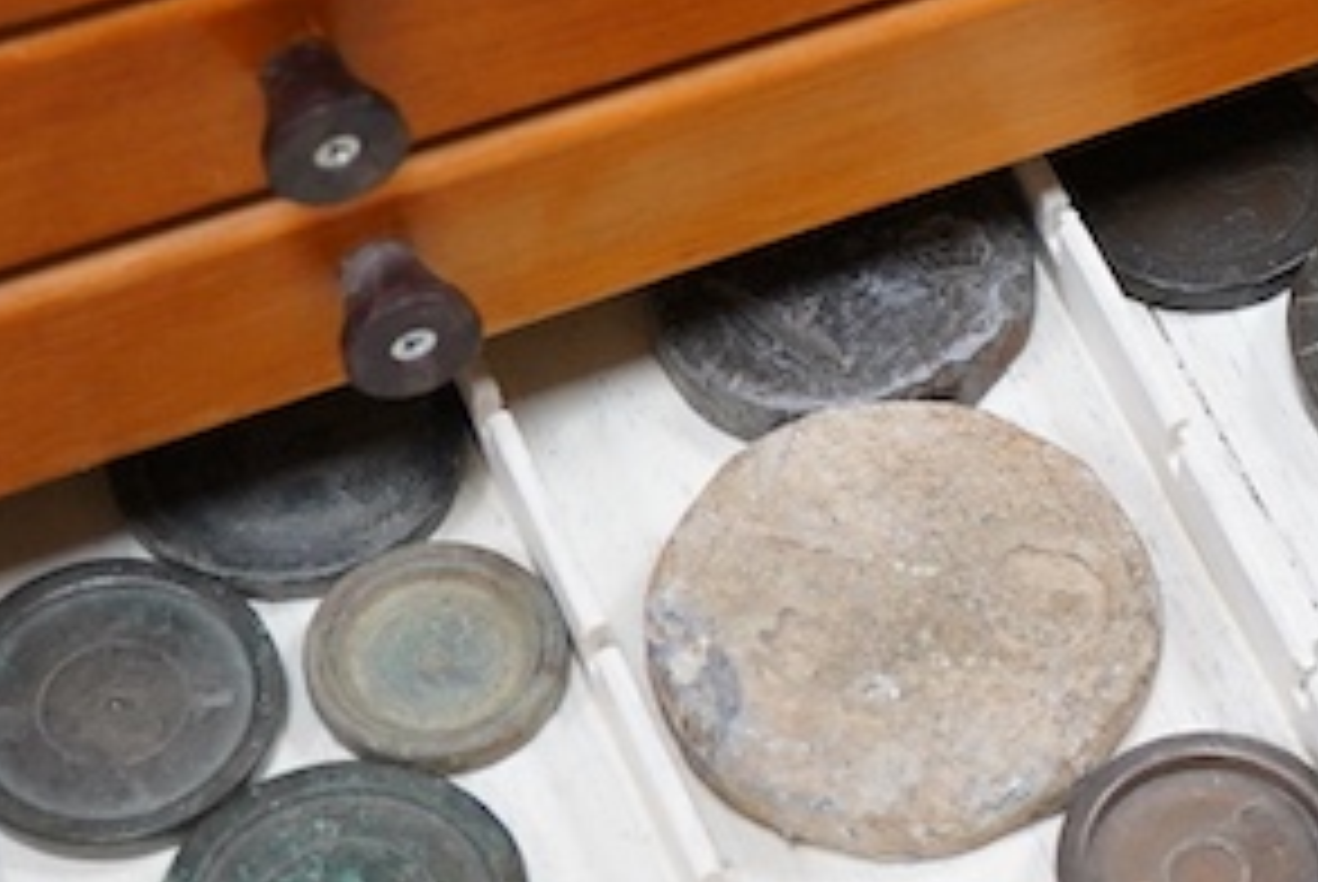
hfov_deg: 14.2
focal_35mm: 138
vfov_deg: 10.0
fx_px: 5057
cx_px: 1718
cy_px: 508
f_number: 3.5
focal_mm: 30
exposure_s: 1/125
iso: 1600
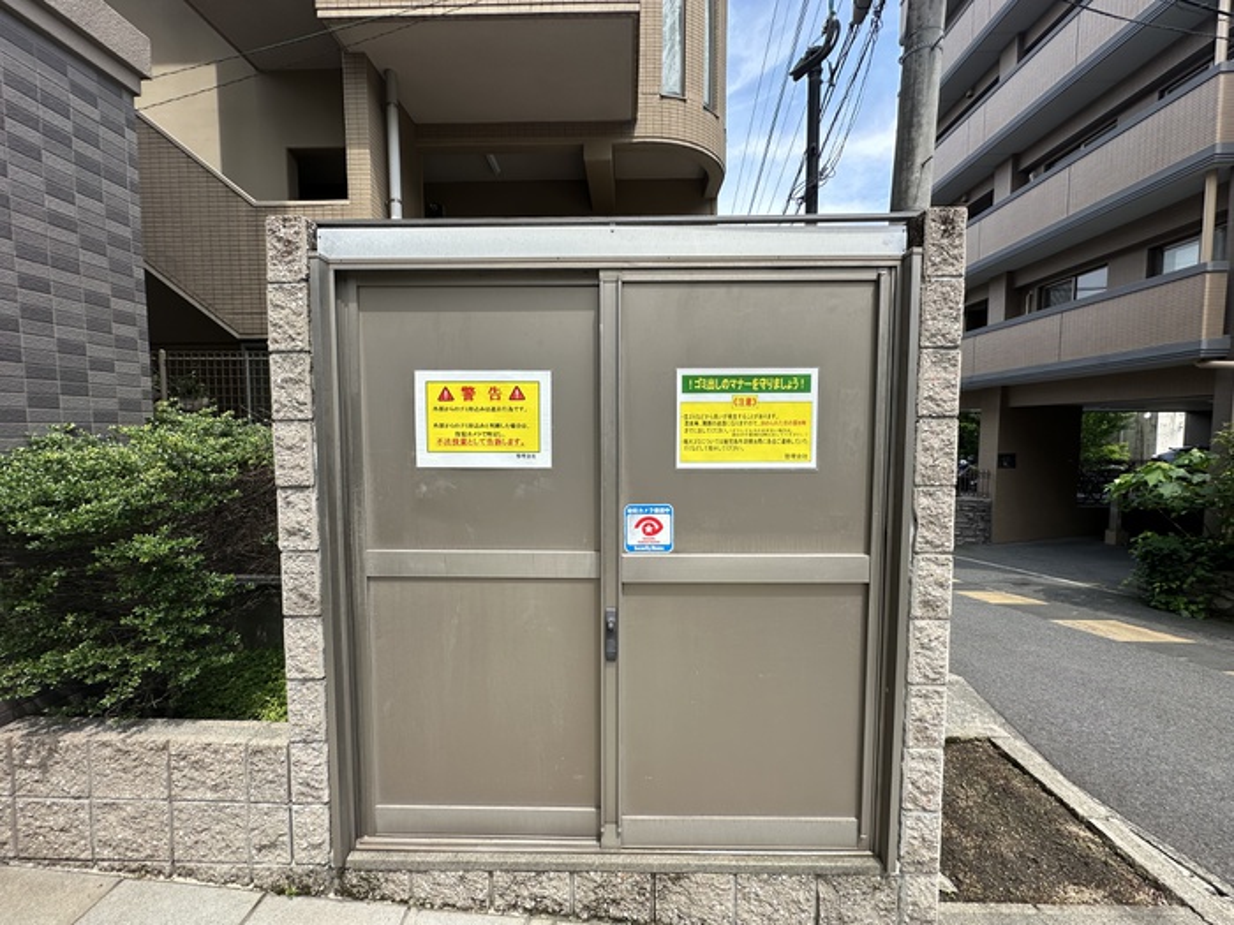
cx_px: 617
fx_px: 499
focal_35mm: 14
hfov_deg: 102.1
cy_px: 462
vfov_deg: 85.7
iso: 40
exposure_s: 1/606
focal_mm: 2.22
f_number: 2.2
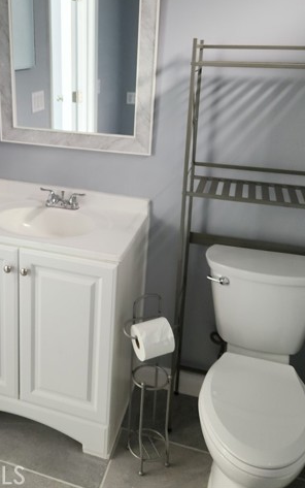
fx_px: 438
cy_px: 160
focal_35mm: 33
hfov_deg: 37.9
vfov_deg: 56.8
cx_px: 99
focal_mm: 5.4
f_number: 1.8
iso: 125
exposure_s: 1/60
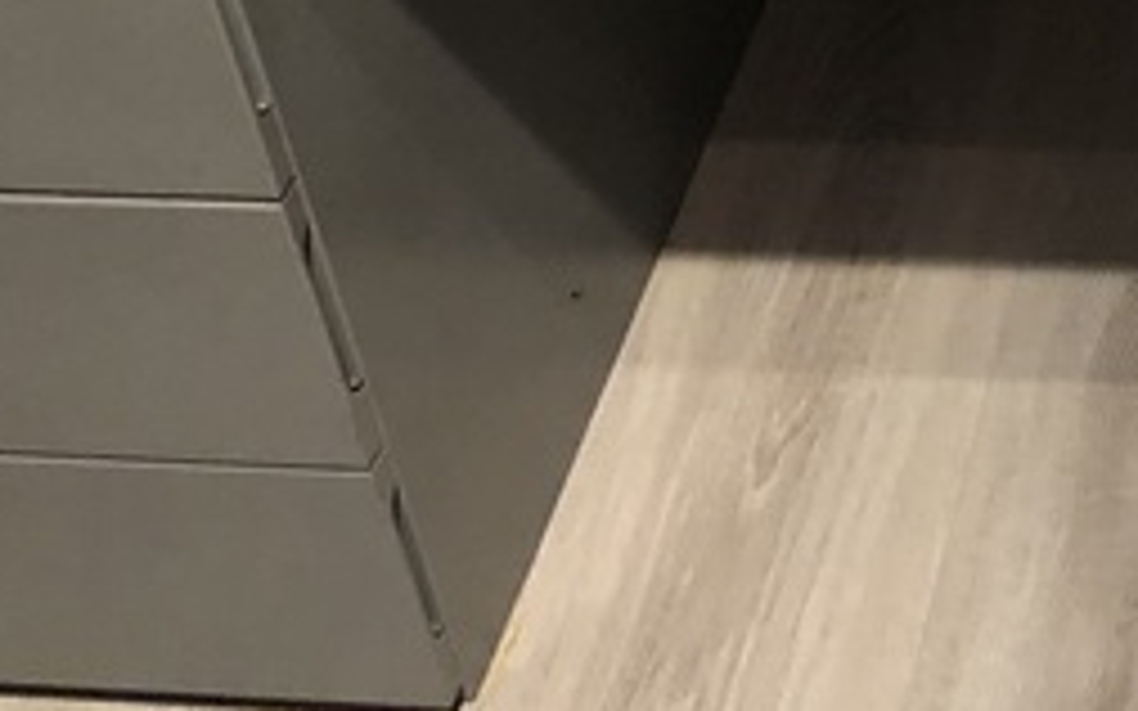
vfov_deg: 10.6
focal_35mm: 120
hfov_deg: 16.6
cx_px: 1372
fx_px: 3721
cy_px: -243
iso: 100
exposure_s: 1/14
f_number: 1.8
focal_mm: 3.99
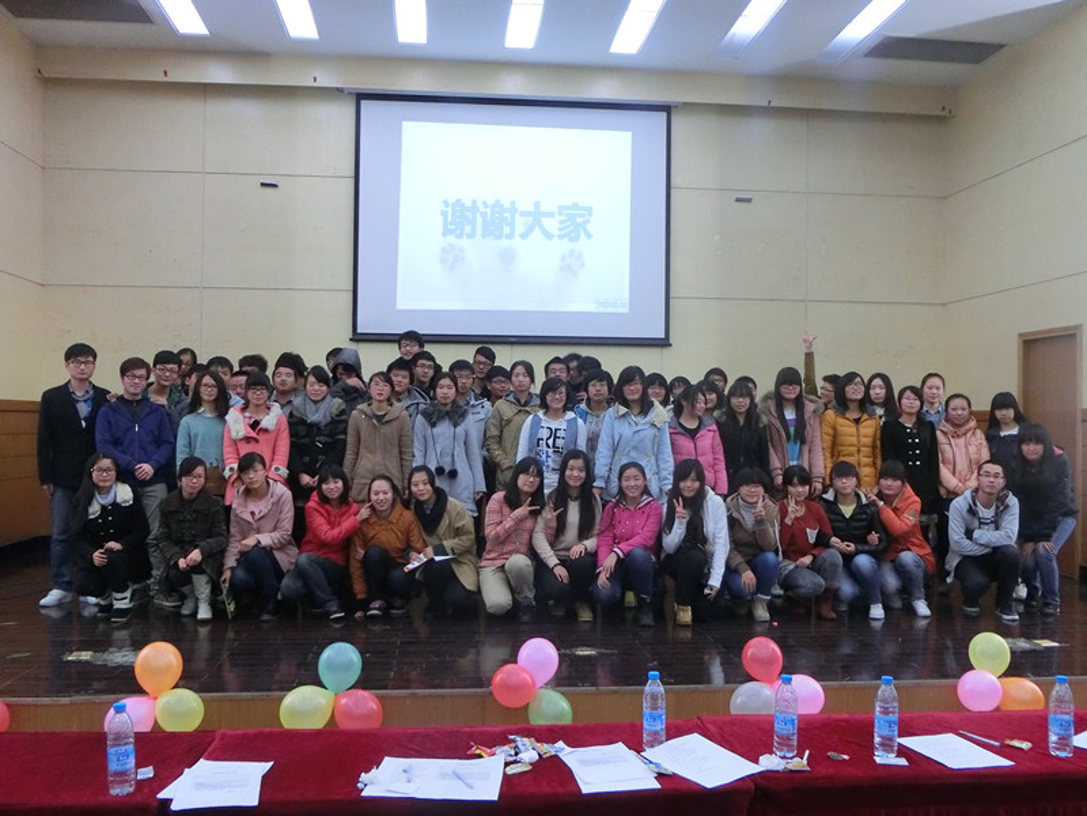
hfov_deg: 54.0
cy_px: 408
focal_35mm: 34
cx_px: 544
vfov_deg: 41.8
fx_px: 1068
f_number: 3.9
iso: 500
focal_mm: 6
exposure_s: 1/30
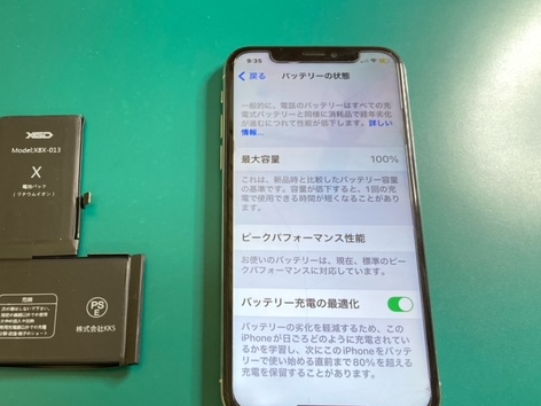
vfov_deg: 37.6
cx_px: 210
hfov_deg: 48.6
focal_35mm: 38
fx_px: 594
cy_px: 237
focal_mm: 3.99
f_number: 1.8
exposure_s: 1/60
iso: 160
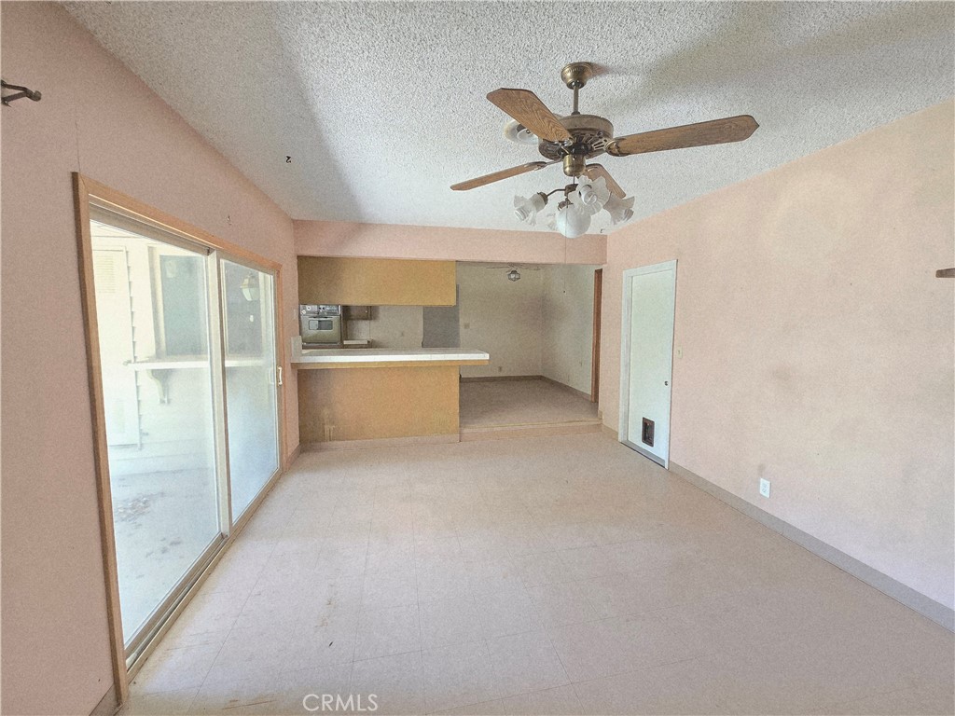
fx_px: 359
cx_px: 478
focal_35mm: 13
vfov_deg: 89.9
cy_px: 358
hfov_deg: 106.2
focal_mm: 2.2
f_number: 2.2
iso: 1000
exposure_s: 1/60
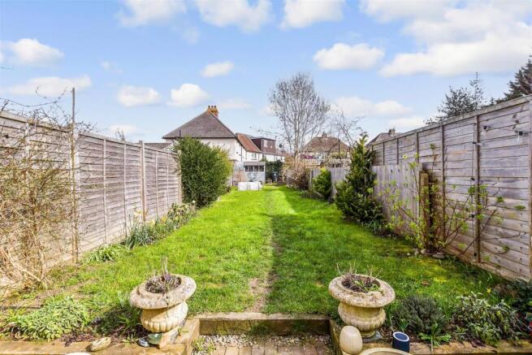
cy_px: 178
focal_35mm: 15
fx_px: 222
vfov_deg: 77.4
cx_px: 266
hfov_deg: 100.4
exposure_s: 1/640
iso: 320
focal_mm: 10
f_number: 8
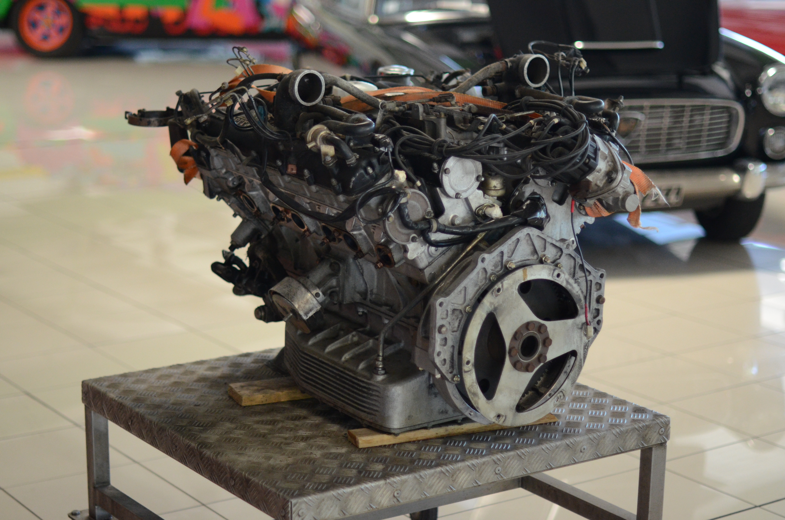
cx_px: 392
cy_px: 260
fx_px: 1632
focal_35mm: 75
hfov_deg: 27.0
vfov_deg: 18.1
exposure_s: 1/1600
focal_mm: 50
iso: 1600
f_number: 1.4
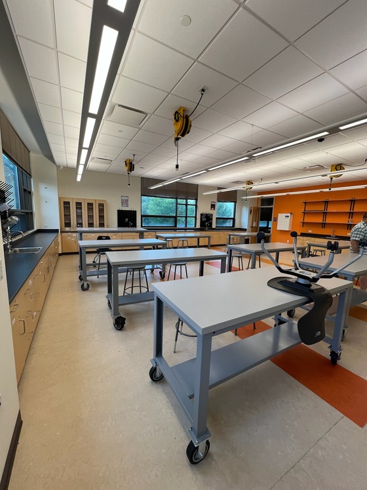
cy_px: 245
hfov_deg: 89.9
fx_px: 184
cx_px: 184
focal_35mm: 13
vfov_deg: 106.2
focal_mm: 1.57
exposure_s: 1/120
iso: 80
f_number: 1.8
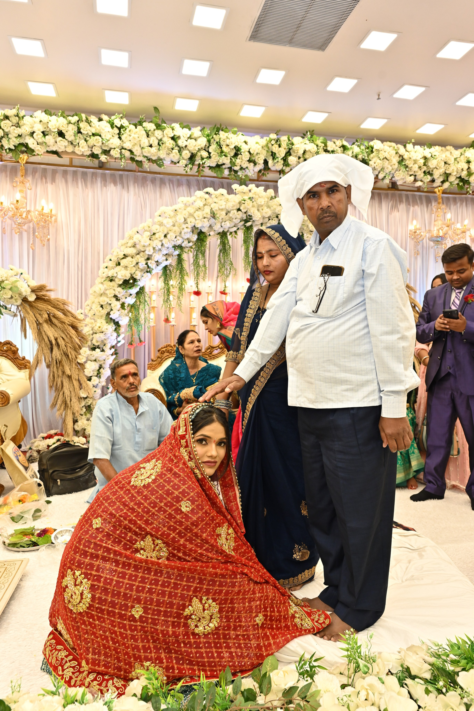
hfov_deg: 53.1
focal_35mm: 24
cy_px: 356
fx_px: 474
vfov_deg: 73.7
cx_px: 237
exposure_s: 1/160
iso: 800
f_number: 6.3
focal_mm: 24
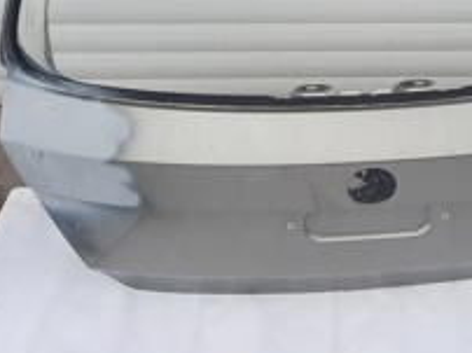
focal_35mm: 52
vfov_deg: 27.1
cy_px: 46
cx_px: 367
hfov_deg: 35.8
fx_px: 708
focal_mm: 4.6
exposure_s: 1/668
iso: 32
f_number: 2
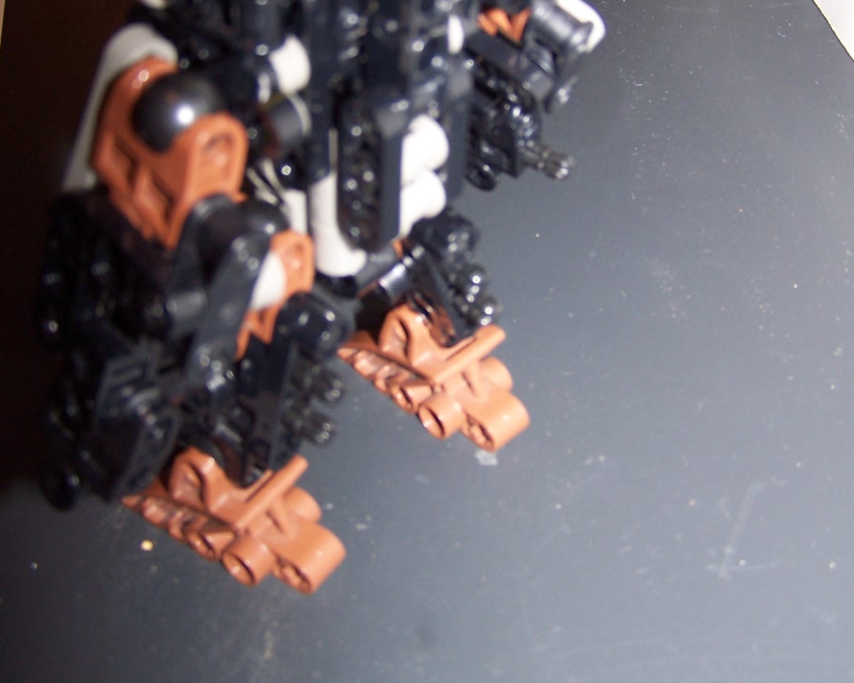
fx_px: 1264
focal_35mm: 50
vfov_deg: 30.0
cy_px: 220
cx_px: 431
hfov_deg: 37.3
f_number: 2.8
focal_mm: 6.3
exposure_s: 1/60
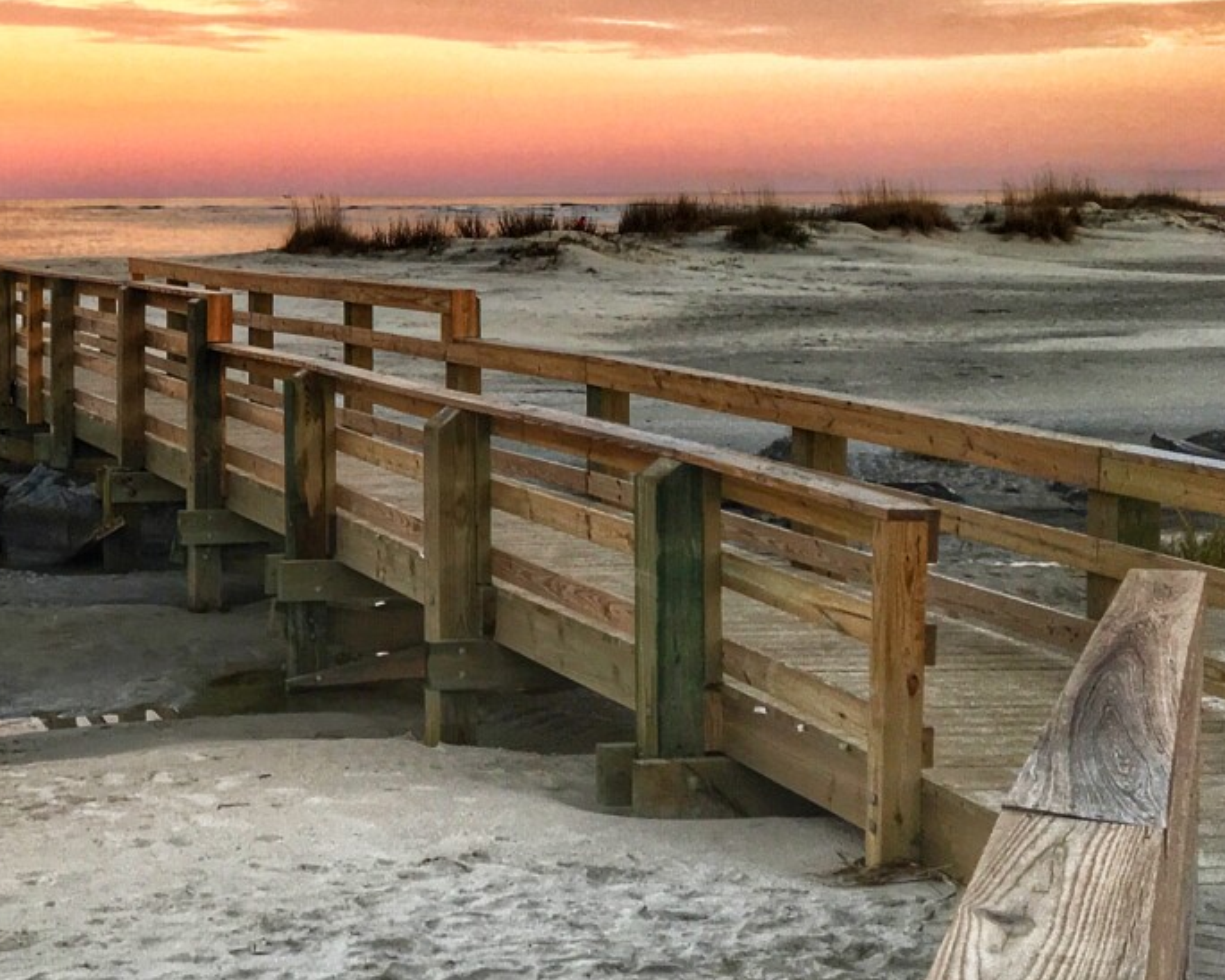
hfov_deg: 28.2
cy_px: 287
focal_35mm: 62
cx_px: -61
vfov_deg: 24.4
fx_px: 2248
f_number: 2.2
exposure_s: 1/120
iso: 32
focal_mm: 4.15
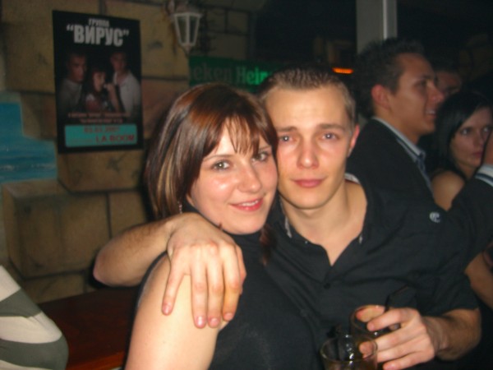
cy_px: 185
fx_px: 541
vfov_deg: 37.7
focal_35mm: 38
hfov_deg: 49.0
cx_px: 246
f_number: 2.8
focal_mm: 7.9
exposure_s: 1/60
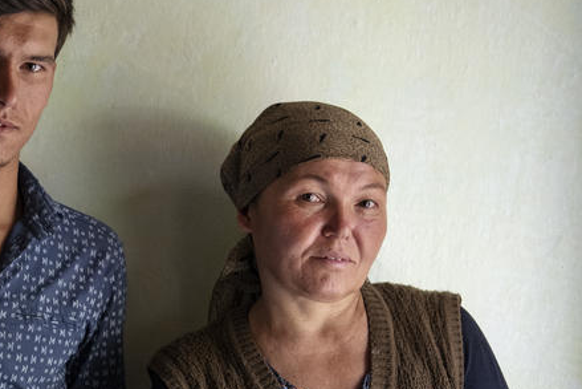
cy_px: 396
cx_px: -62
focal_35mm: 142
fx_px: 2296
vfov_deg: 9.6
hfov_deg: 14.1
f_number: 2.8
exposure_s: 1/125
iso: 1250
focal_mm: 52
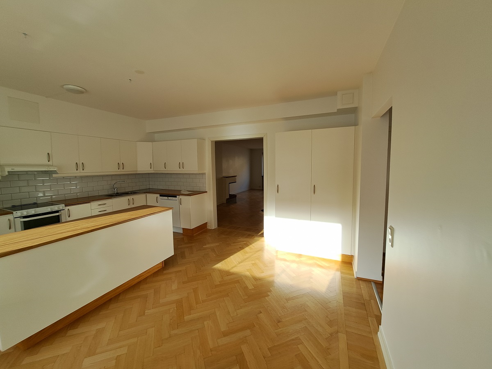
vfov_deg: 89.9
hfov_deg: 106.2
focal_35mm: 13
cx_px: 246
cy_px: 184
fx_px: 185
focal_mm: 1.74
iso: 50
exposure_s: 1/130
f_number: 2.2
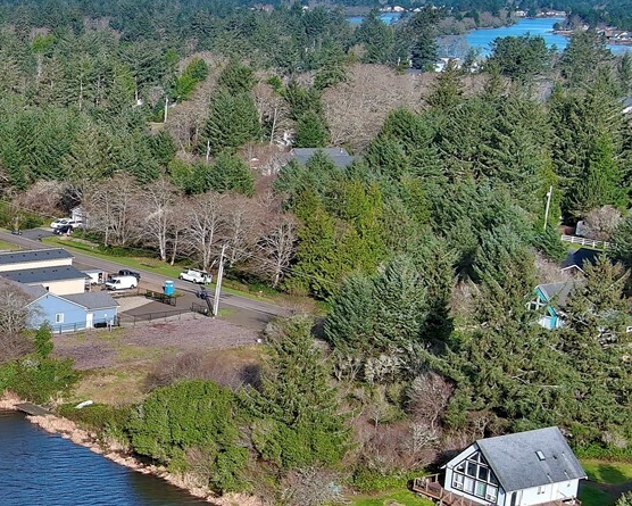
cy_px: 366
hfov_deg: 21.1
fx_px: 1553
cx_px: -161
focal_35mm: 83
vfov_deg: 18.4
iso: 100
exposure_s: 1/917
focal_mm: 10.57
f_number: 2.8
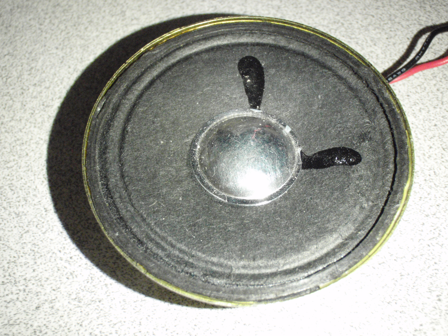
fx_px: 466
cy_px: 168
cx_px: 224
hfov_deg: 51.4
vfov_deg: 39.7
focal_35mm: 36
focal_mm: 6.53
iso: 800
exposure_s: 1/40
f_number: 4.1
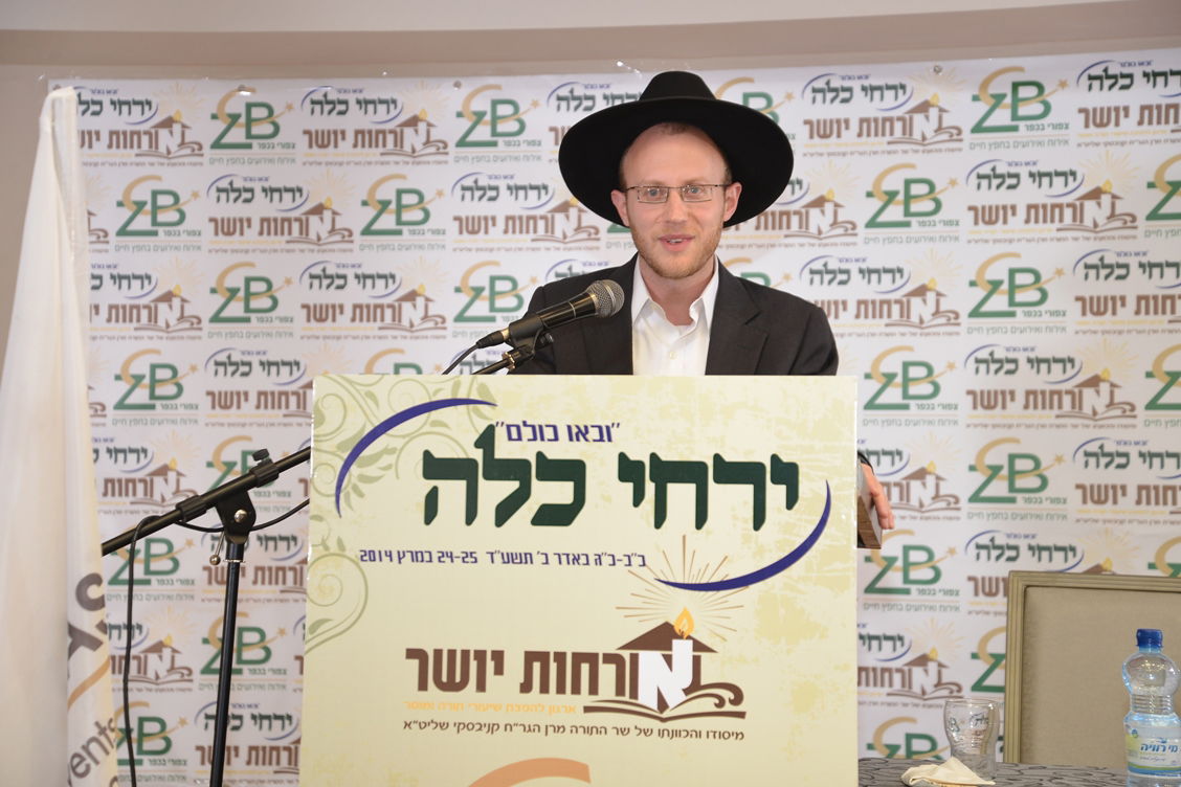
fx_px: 2296
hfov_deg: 28.8
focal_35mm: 70
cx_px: 590
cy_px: 394
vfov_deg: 19.5
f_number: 5
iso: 640
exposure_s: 1/160
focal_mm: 70
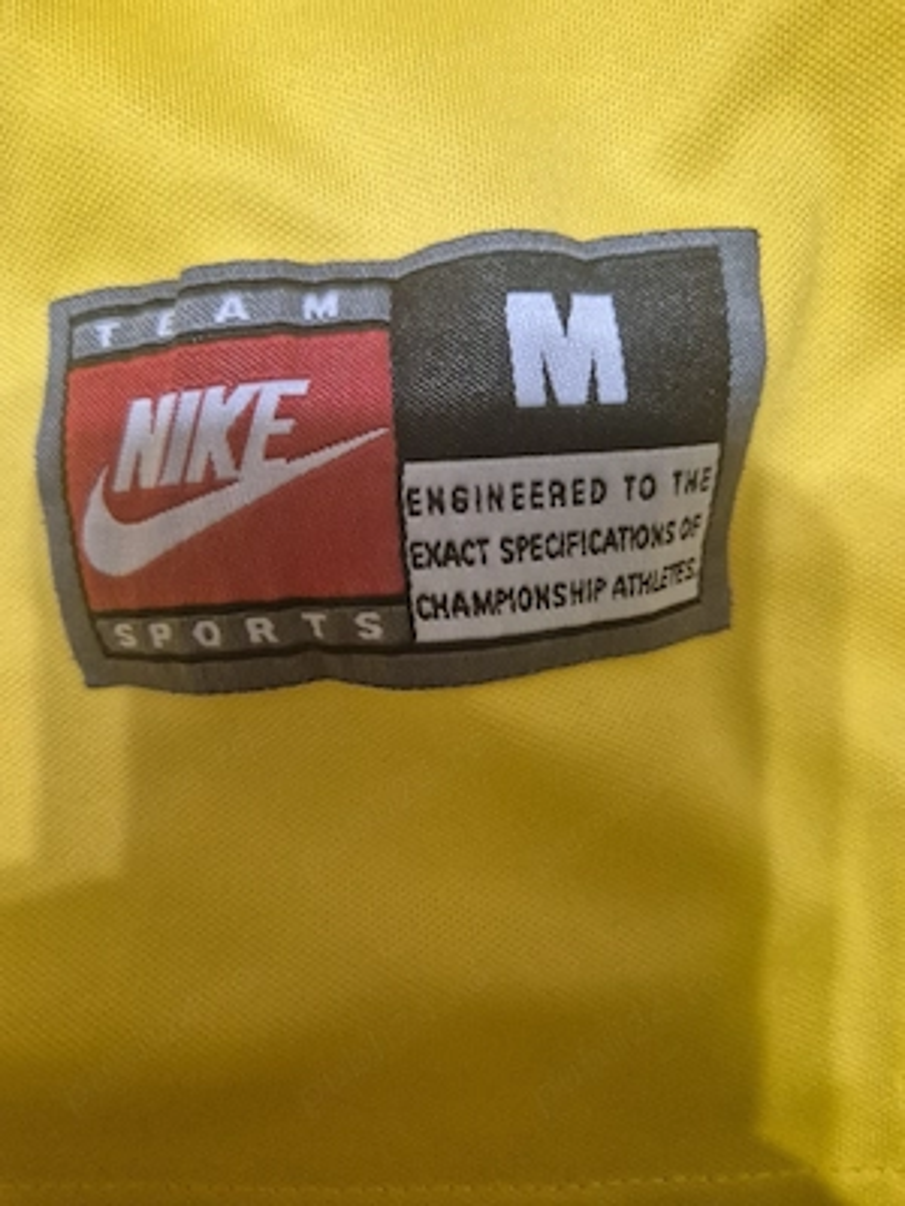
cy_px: 603
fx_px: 802
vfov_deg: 73.9
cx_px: 452
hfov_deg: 58.9
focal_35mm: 23
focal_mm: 5.4
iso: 1600
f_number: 1.8
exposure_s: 1/100
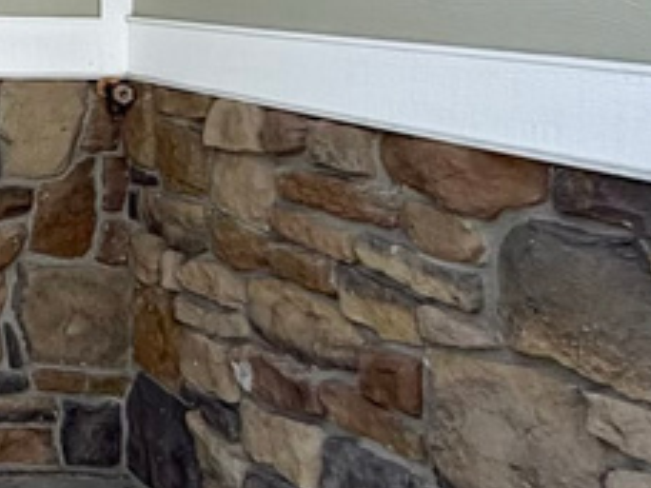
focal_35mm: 63
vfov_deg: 22.7
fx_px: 1185
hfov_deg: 21.7
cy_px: 43
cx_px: -474
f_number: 2.2
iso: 50
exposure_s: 1/502
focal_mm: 2.22
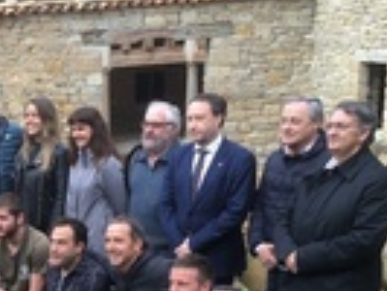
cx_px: -73
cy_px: 284
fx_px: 850
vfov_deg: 18.9
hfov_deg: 23.5
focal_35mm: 76
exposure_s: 1/100
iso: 25
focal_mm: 4.15
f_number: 2.2
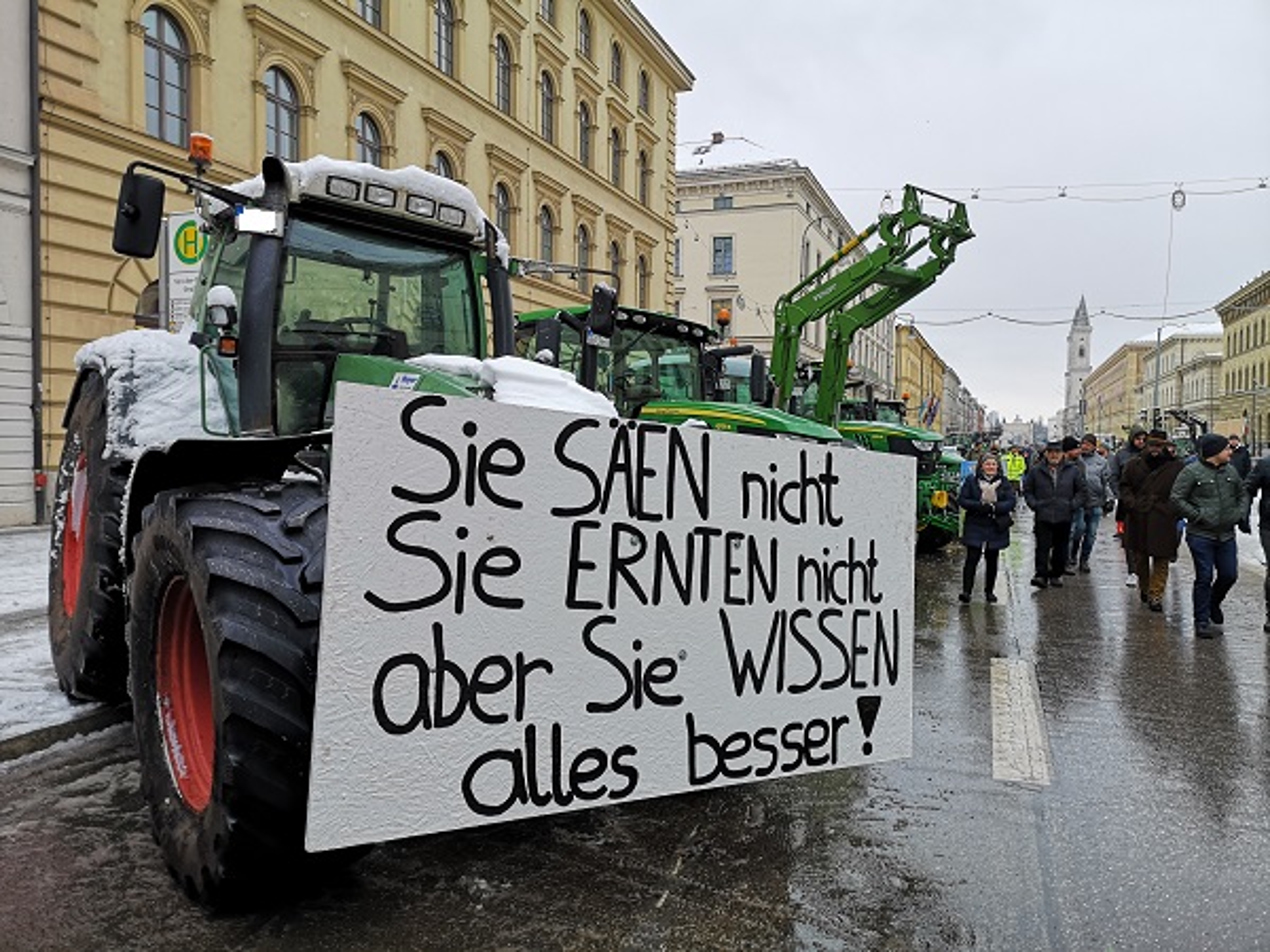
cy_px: 476
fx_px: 991
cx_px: 635
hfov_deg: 65.3
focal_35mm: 27
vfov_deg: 51.4
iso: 50
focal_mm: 5.58
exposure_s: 1/483
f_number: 1.8
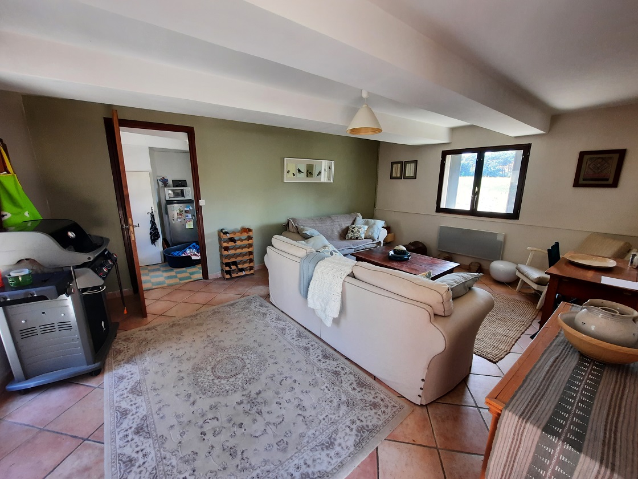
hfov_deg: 106.2
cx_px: 319
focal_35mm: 13
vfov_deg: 89.9
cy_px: 240
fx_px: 240
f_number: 2.2
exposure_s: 1/50
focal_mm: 1.74
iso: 64
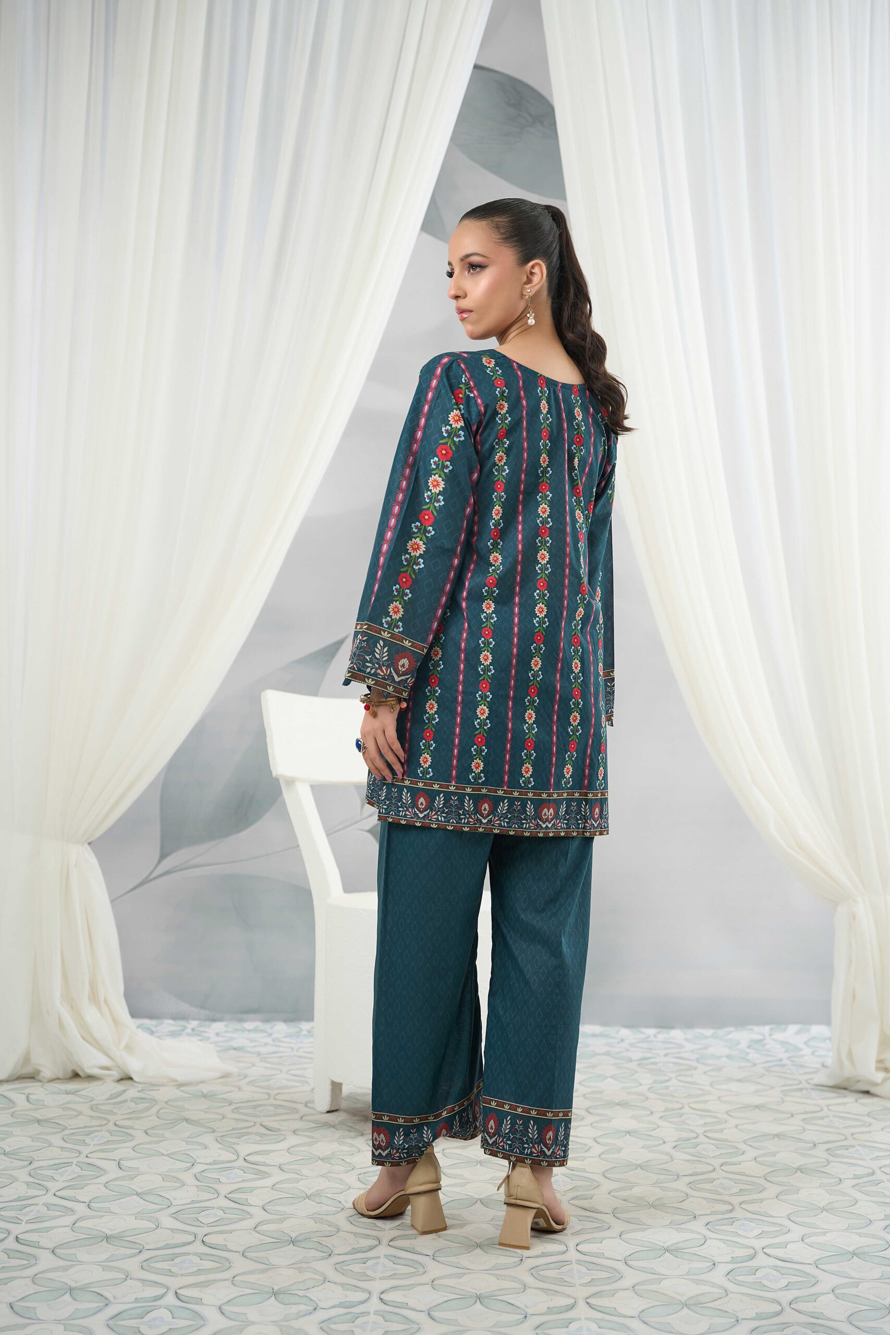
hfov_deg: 24.6
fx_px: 2043
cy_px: 668
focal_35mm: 55
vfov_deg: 36.2
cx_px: 445
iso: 160
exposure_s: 1/125
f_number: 3.2
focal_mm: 55.1
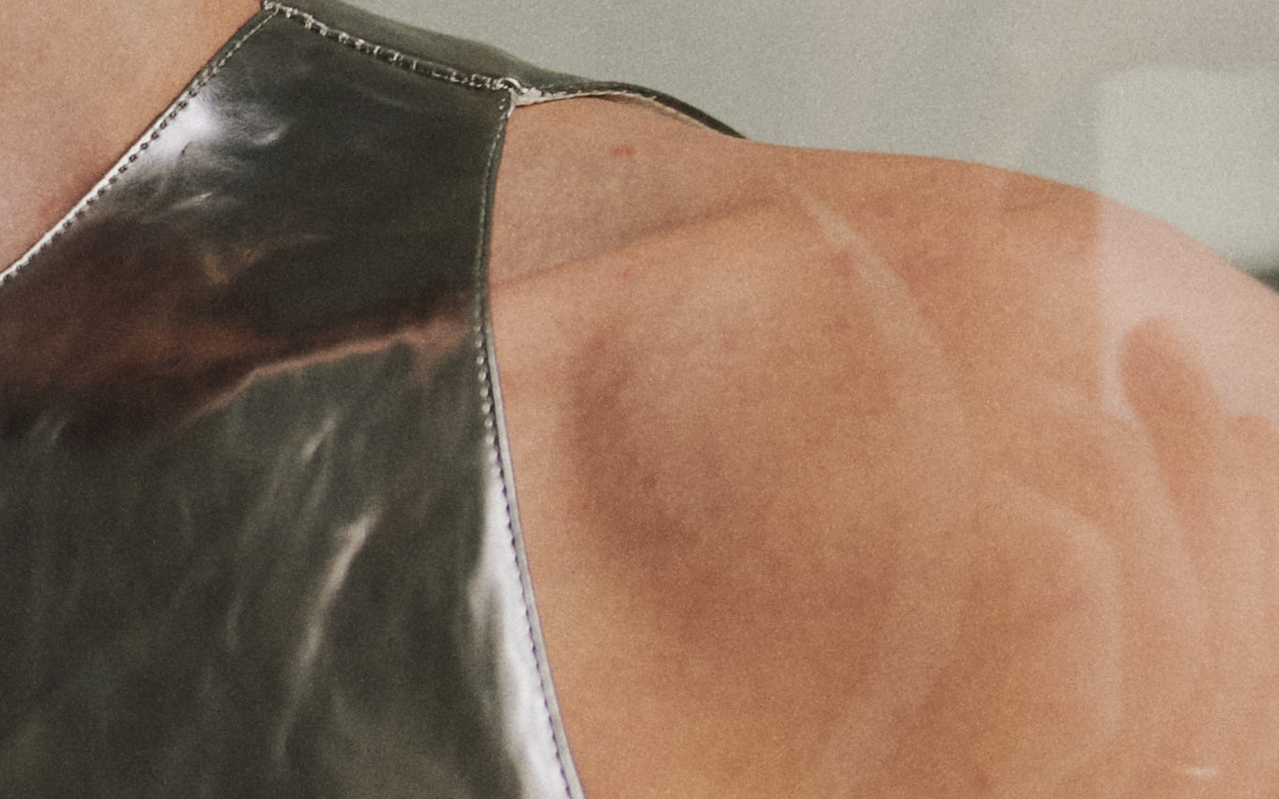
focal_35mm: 139
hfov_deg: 14.3
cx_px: -471
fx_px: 4846
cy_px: 303
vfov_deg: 9.4
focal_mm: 31
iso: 640
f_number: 2.8
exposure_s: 1/200
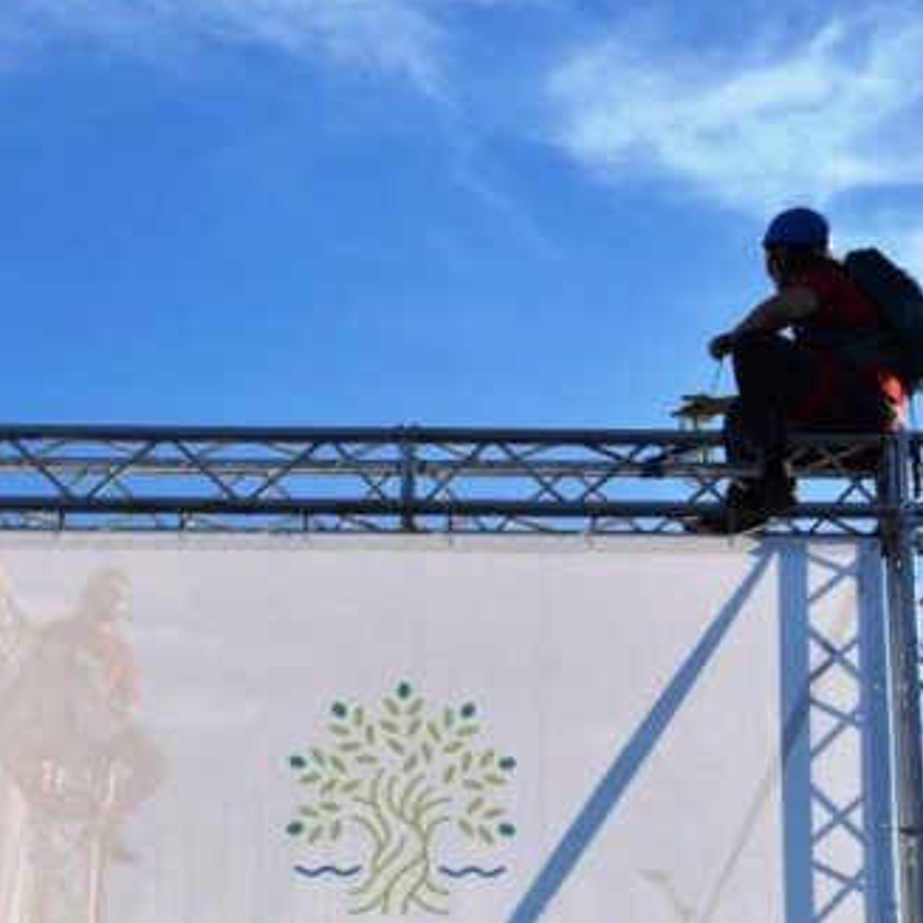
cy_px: 459
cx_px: 500
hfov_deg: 34.9
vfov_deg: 34.9
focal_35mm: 49
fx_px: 1468
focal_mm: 25
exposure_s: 1/320
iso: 200
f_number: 9
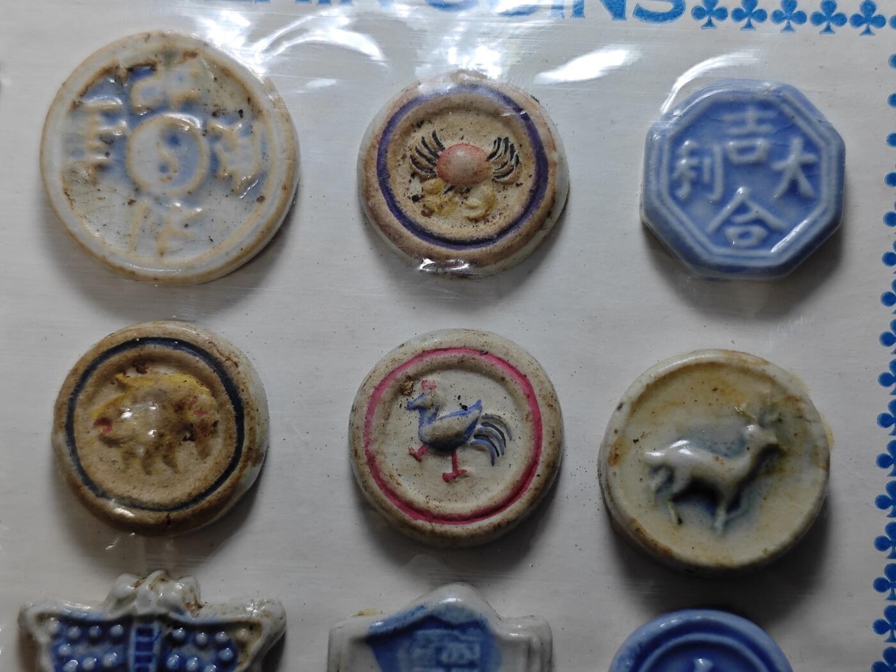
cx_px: 448
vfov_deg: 22.9
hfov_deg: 30.3
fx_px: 1657
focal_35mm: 64
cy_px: 336
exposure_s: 1/100
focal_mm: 5.84
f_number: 1.6
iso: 100
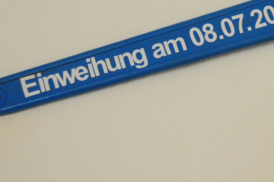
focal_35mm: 116
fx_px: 882
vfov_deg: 11.7
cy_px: 25
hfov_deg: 17.5
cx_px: 228
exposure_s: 1/30
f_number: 4.5
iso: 640
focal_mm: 40
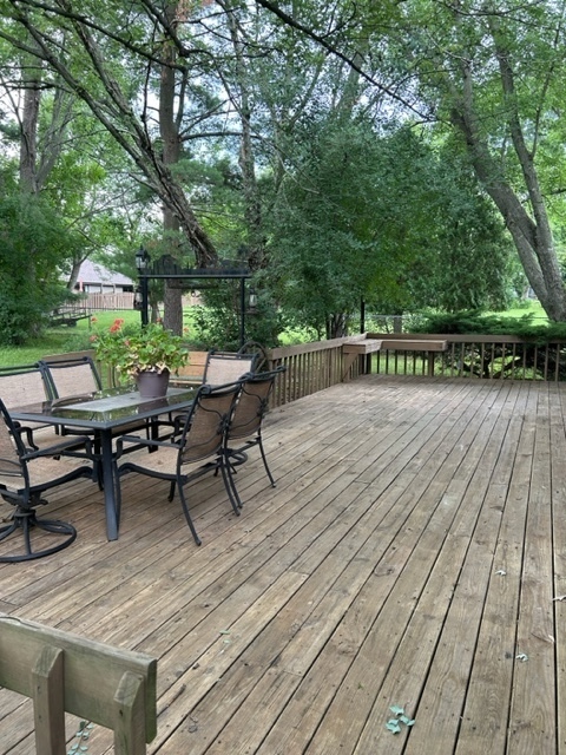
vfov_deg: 67.3
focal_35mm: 26
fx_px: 567
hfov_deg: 53.1
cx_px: 283
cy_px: 378
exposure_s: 1/123
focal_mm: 5.7
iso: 64
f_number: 1.5
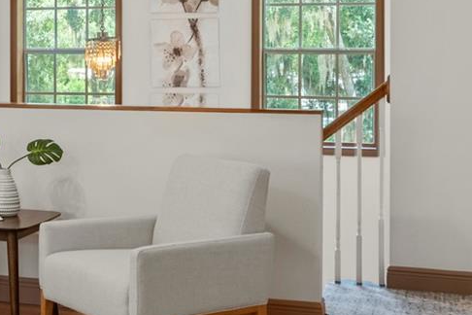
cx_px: 7
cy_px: 46
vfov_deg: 17.1
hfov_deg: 24.6
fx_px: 1036
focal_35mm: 79
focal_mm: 24
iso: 100
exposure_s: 1/4
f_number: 8
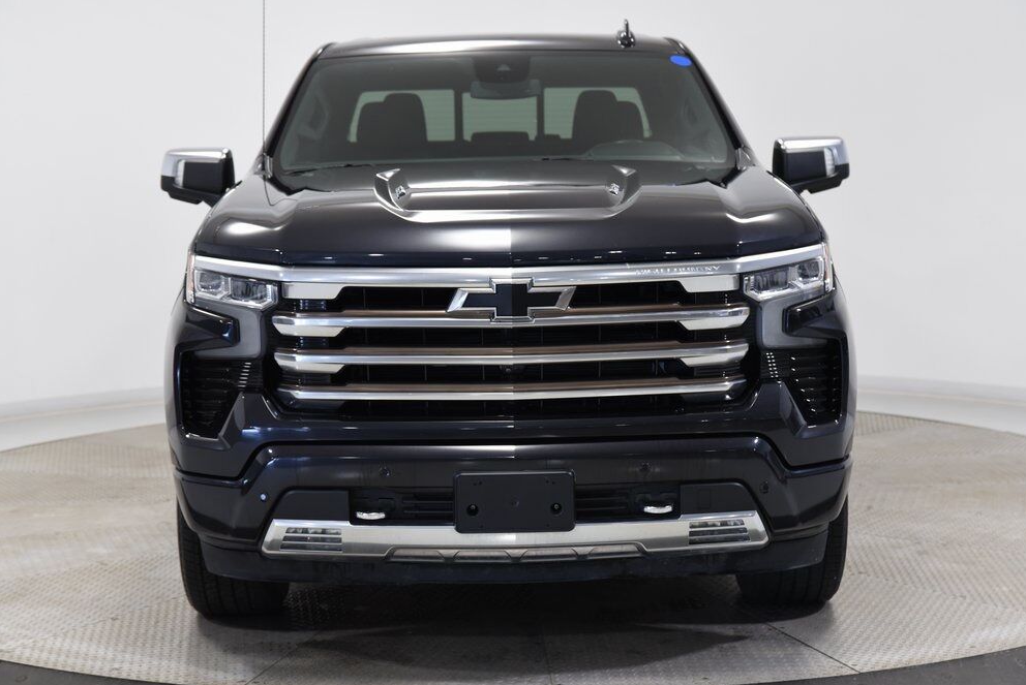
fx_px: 1825
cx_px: 511
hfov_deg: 31.4
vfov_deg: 21.3
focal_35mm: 64
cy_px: 335
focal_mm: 62
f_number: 4.5
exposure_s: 1/80
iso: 1600
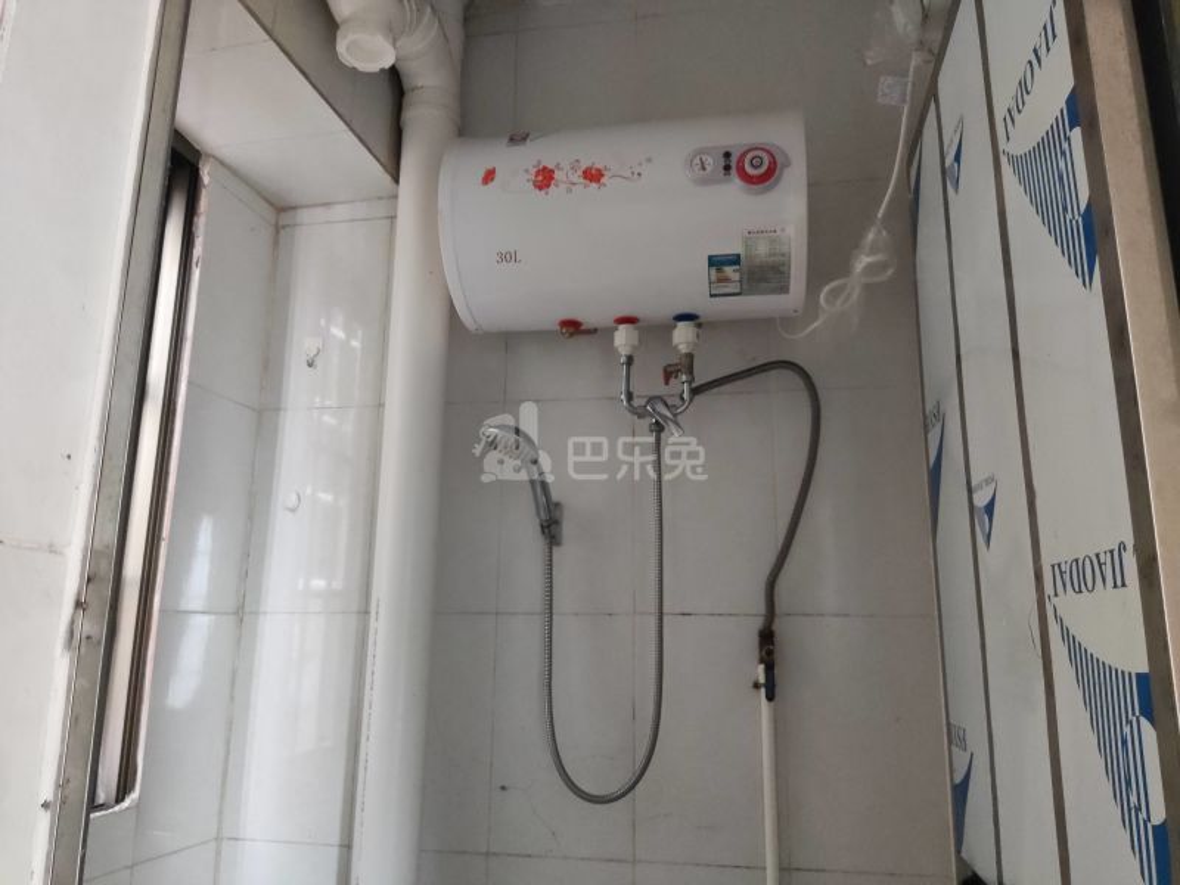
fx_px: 852
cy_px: 442
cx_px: 590
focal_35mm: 25
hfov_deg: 69.4
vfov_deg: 54.9
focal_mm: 4.71
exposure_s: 1/20
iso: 2409
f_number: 1.79
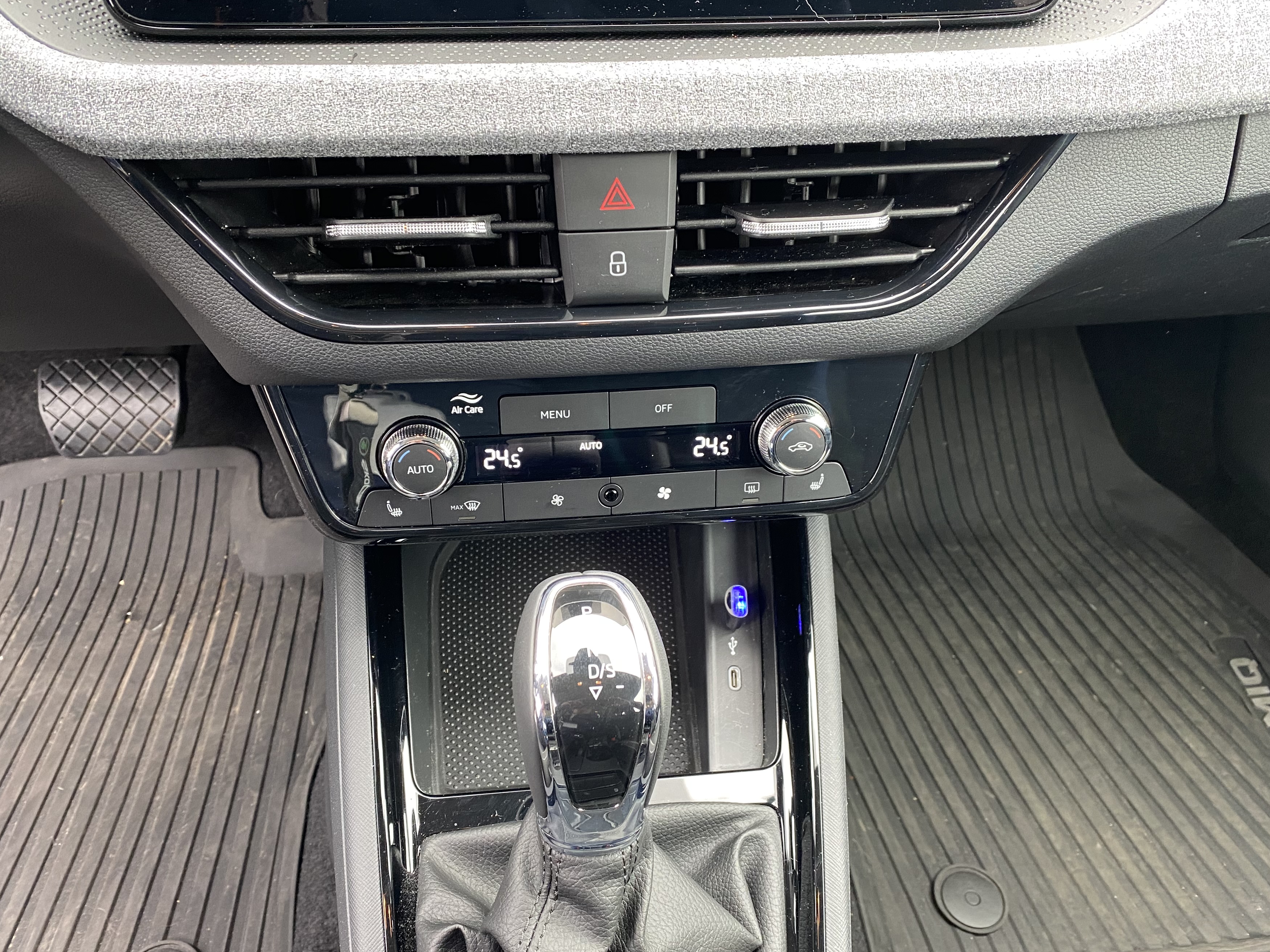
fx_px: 1101
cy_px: 511
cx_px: 610
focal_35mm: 30
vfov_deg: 46.8
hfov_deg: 59.9
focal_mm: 4.25
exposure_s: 1/50
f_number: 1.8
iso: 200
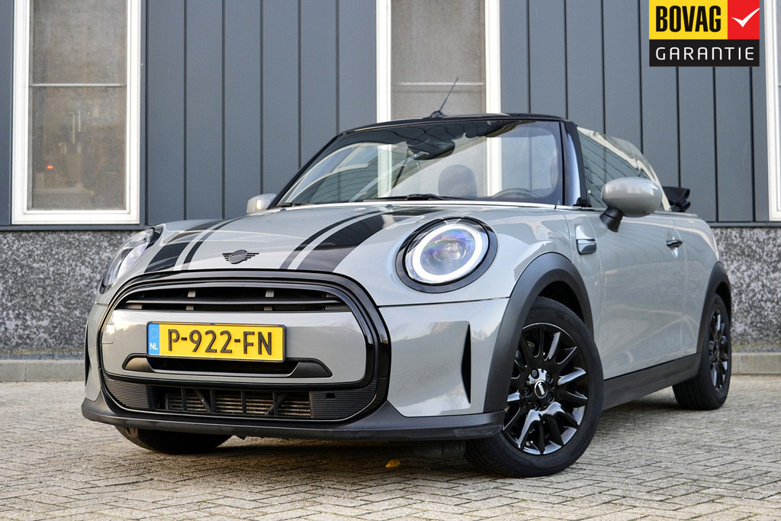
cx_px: 390
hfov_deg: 35.0
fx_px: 1237
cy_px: 260
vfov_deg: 23.8
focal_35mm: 57
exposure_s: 1/60
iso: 800
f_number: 5.6
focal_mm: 38
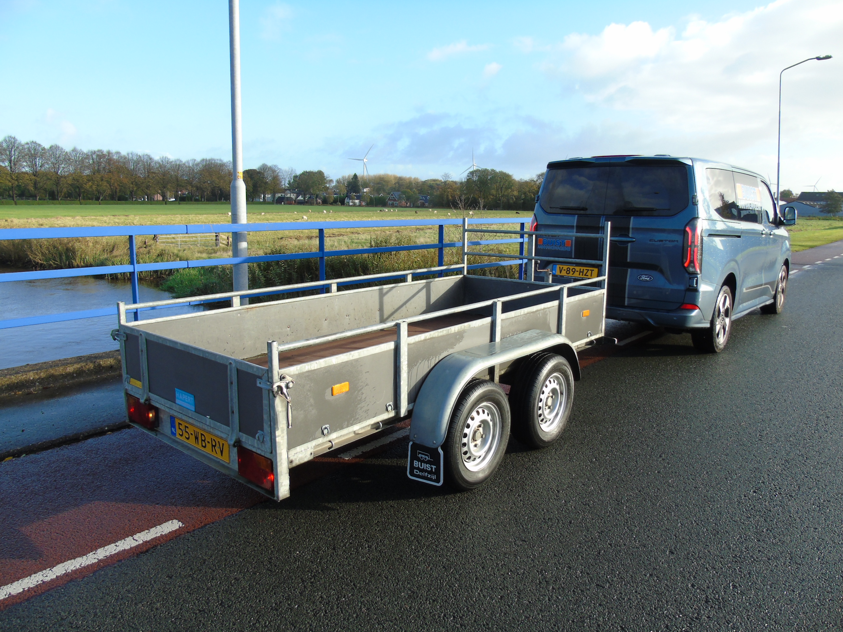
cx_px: 422
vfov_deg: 54.9
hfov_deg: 69.4
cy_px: 316
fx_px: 609
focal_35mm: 25
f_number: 3.4
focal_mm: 4.4
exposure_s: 1/320
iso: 80
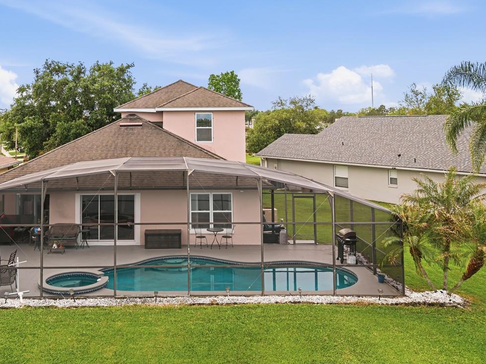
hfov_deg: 47.2
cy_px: 93
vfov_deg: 36.0
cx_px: 167
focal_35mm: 39
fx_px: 547
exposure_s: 1/100
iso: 200
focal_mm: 8.7
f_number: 1.8
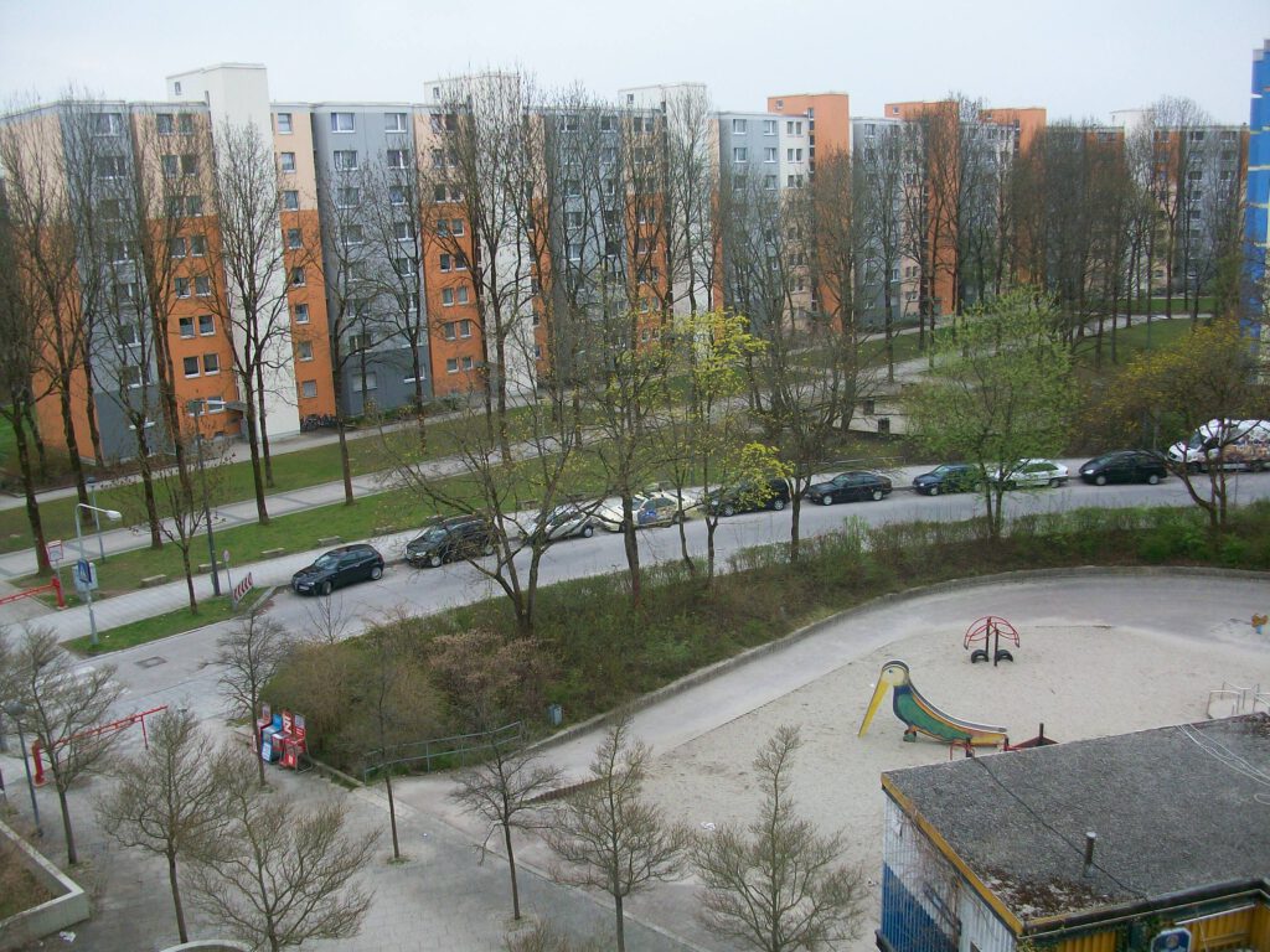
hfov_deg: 54.0
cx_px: 635
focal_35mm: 34
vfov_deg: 41.8
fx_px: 1247
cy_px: 476
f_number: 2.8
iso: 80
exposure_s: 1/357
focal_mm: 5.7
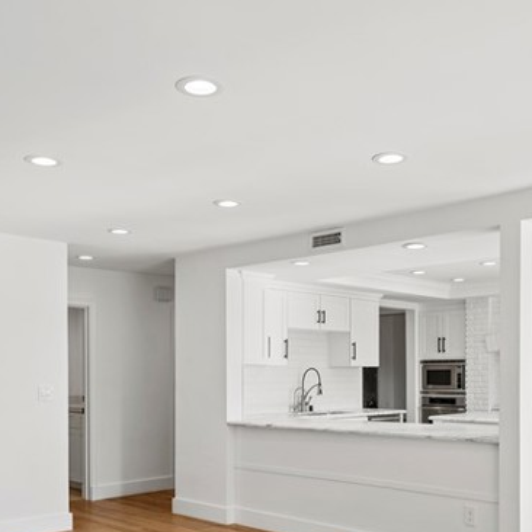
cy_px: 390
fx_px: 661
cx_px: 288
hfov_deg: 43.8
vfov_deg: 42.7
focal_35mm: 38
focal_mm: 16
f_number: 9
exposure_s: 1/30
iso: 100
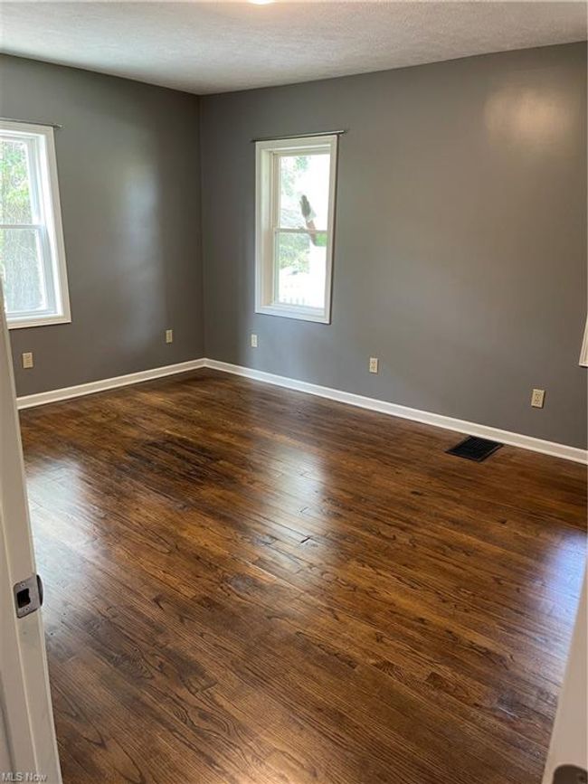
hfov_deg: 53.1
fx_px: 589
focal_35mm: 26
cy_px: 392
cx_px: 294
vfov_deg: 67.3
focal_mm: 5.1
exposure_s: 1/60
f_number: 1.6
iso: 250
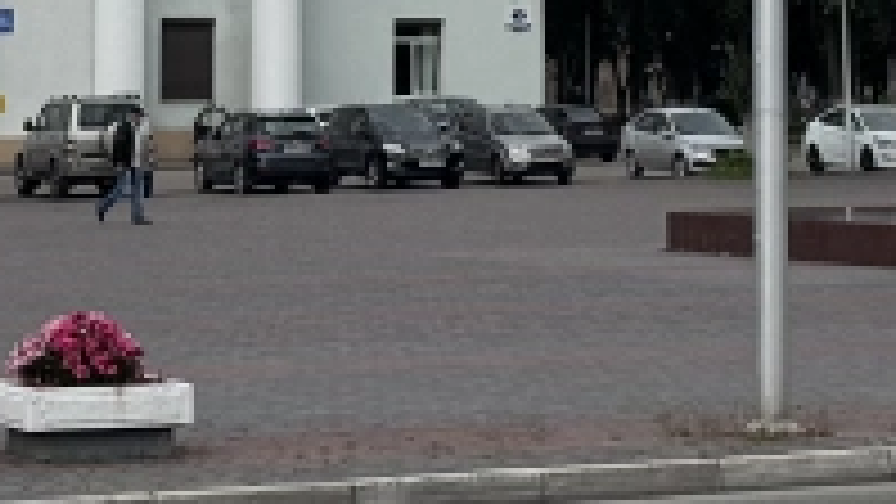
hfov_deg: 13.0
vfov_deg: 7.2
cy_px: -344
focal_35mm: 165
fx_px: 3921
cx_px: 558
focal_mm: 6.76
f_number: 1.78
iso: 80
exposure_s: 1/7937
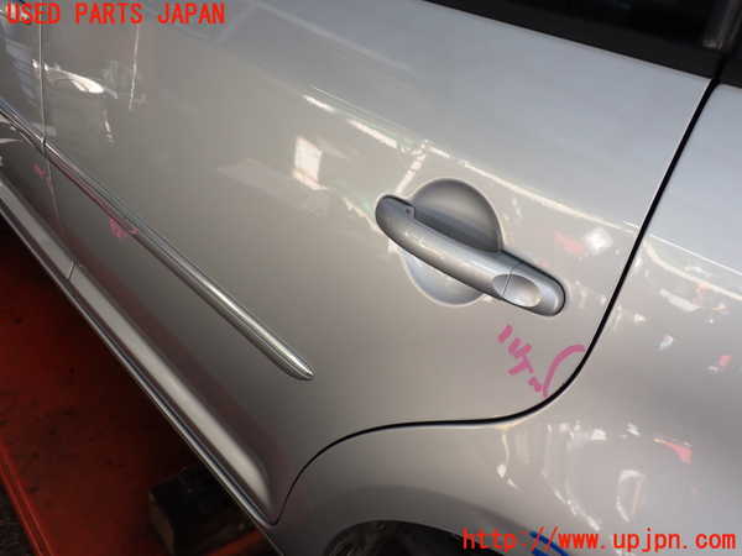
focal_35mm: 30
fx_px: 643
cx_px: 371
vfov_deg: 46.8
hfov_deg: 60.0
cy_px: 278
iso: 100
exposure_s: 1/160
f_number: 3.2
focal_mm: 5.4
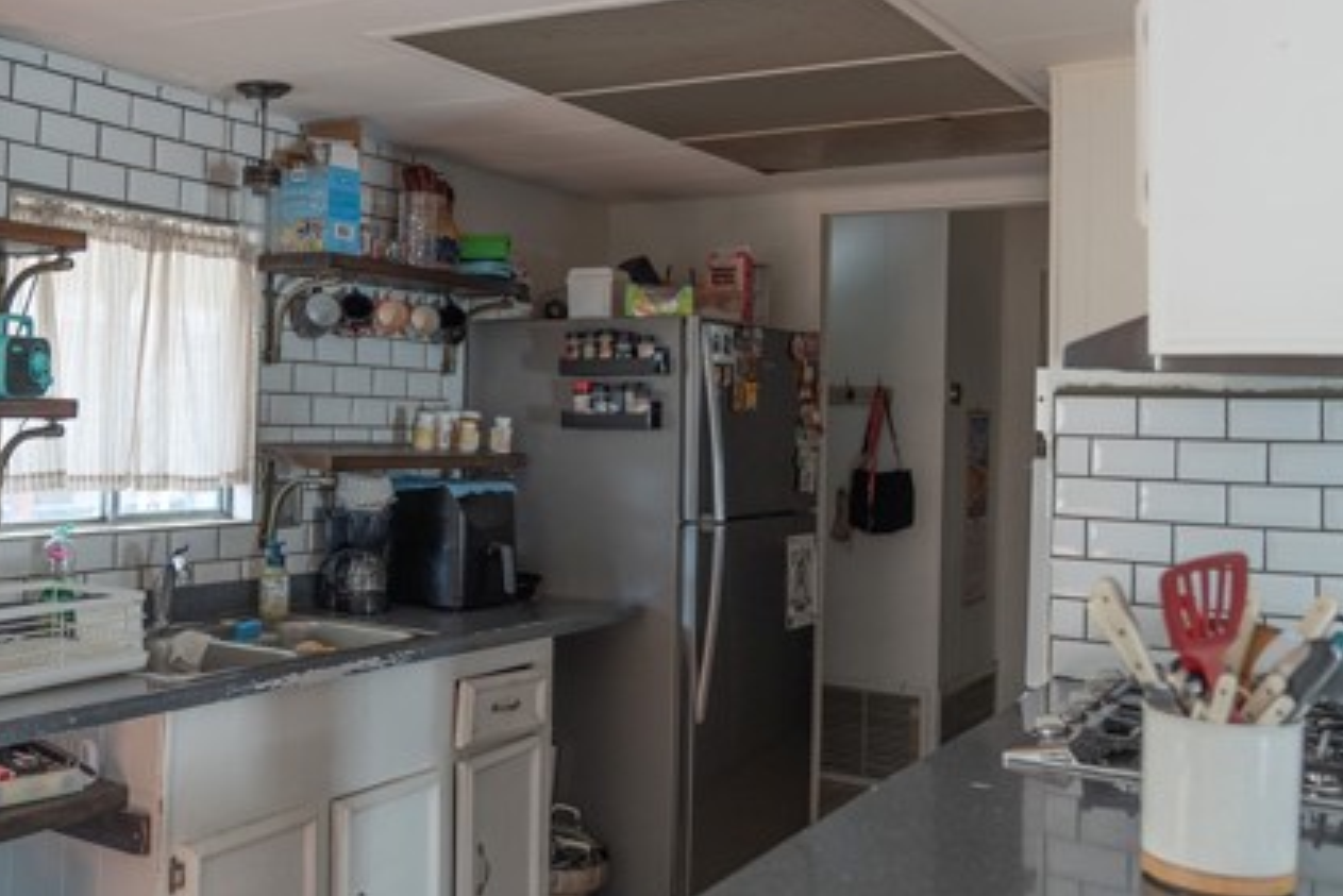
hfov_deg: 50.2
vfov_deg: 35.0
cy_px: 384
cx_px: 501
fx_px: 1418
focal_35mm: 38
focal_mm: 25
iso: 500
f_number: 2.8
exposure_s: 1/200
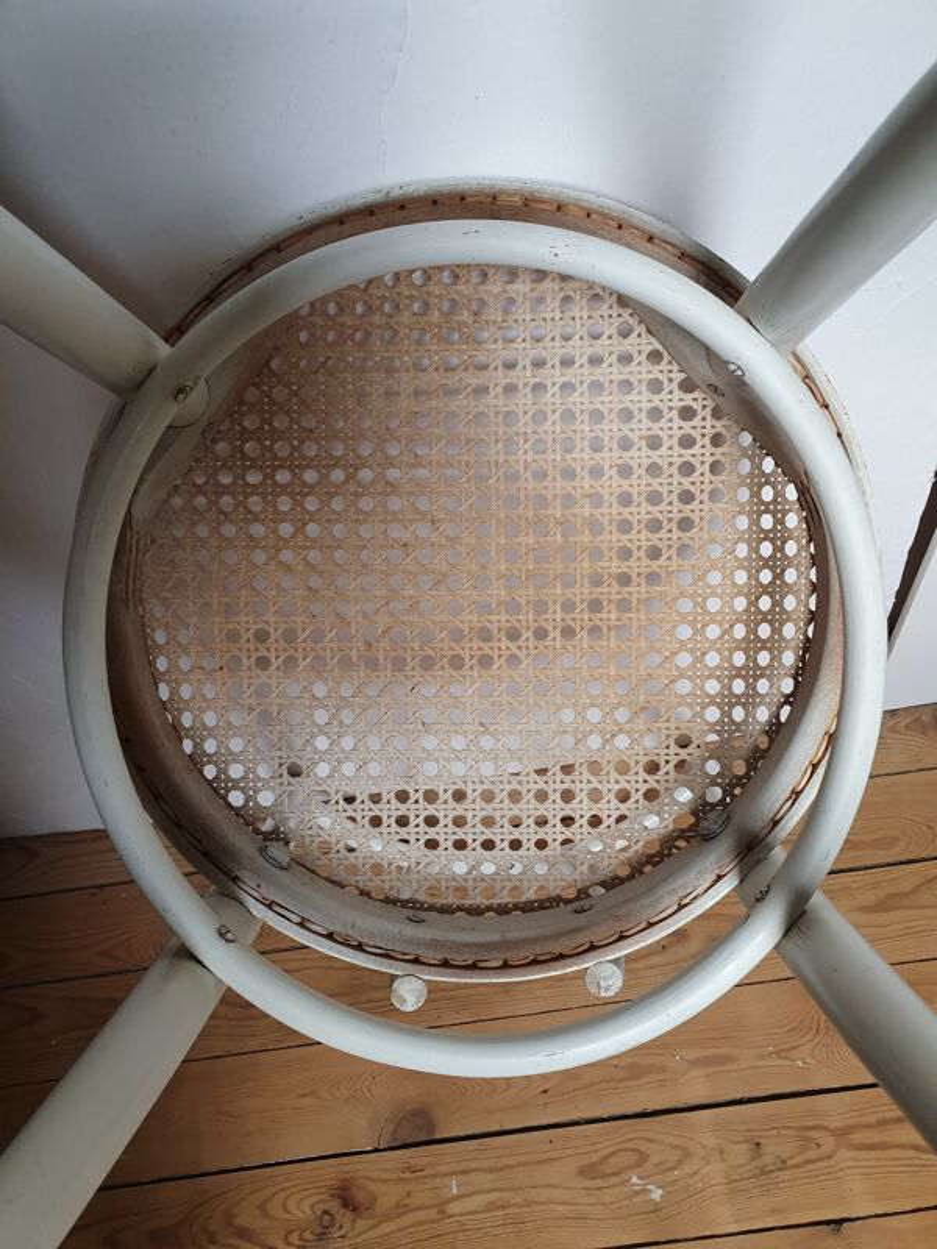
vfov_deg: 67.3
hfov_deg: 53.1
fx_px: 938
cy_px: 624
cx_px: 468
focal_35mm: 26
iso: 200
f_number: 2.4
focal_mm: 4.32
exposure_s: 1/120
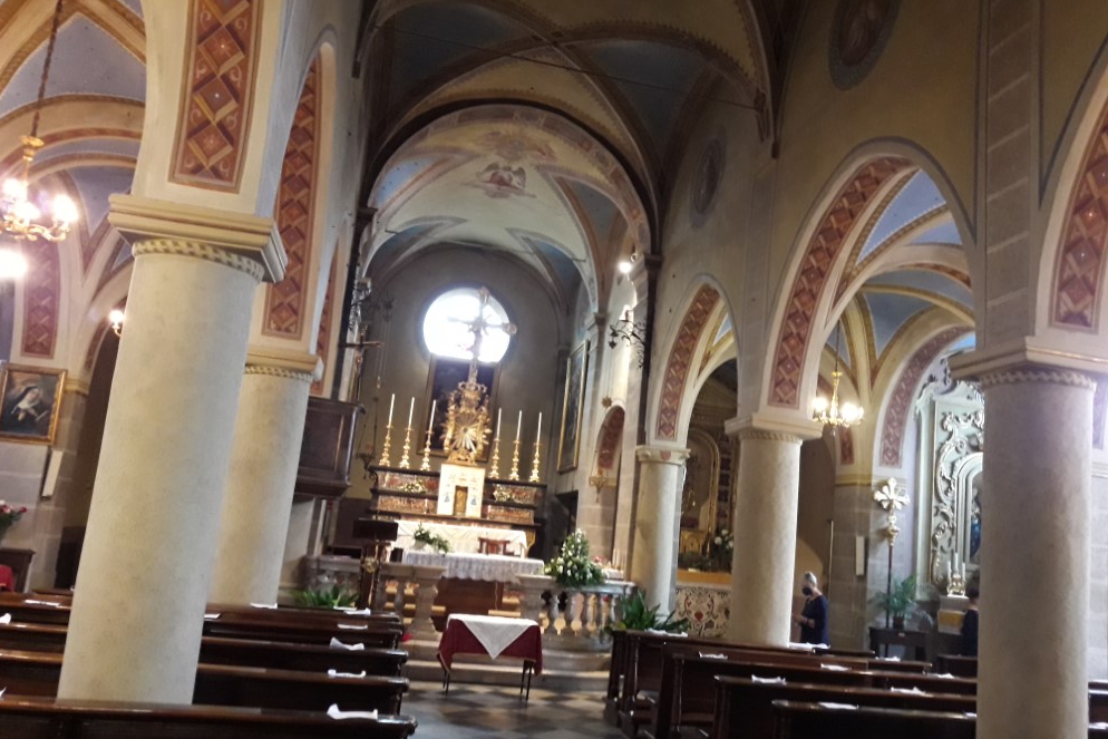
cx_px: 564
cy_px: 369
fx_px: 923
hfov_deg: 61.9
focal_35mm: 30
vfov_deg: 43.6
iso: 400
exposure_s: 1/17
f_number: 1.9
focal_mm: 3.7
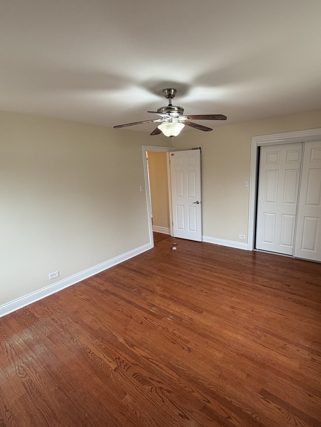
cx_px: 180
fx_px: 210
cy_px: 220
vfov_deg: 91.0
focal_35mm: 17
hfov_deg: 74.4
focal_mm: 2.22
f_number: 2.2
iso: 200
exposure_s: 1/60
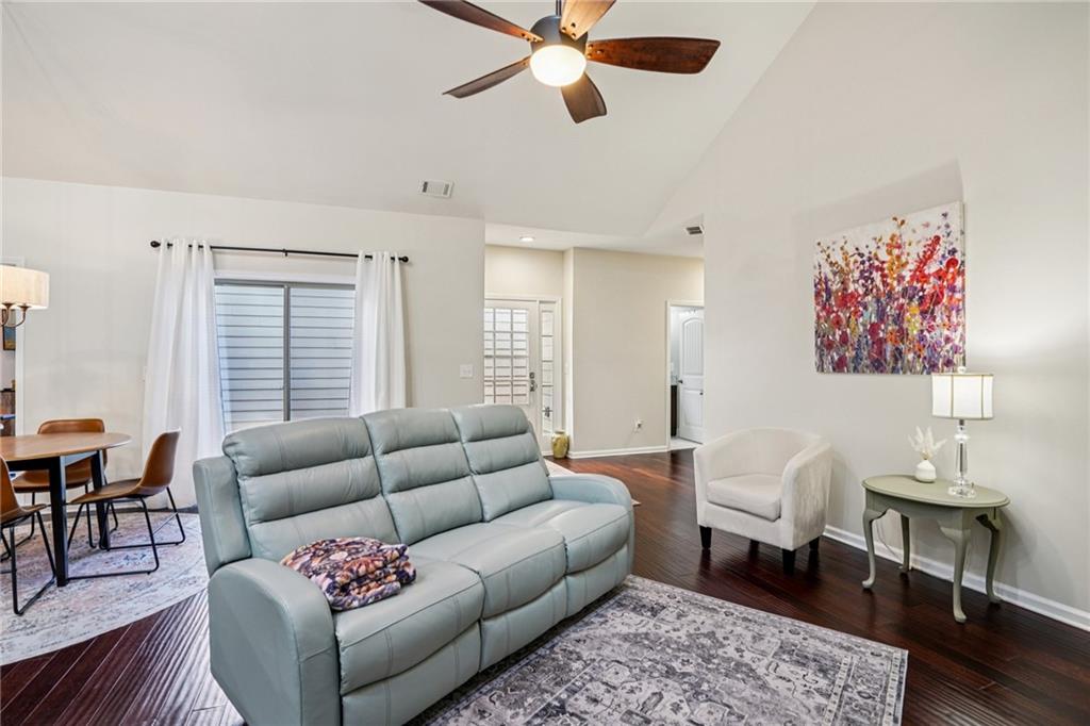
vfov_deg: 73.7
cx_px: 545
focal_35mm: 16
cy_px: 363
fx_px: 484
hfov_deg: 96.8
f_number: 8
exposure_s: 1/6
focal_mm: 16
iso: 400
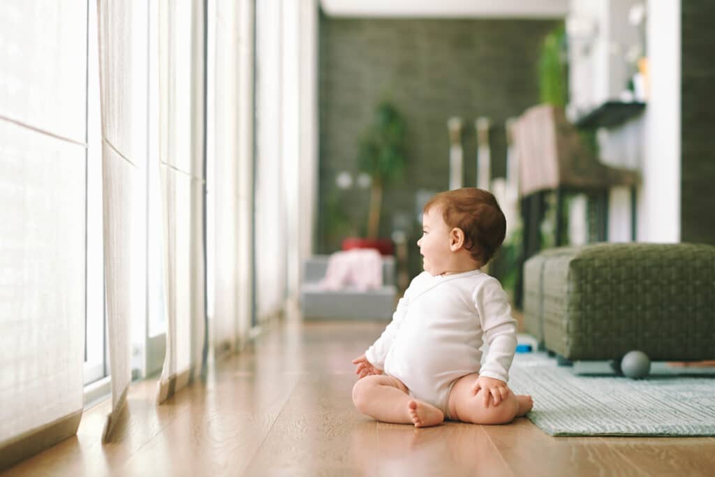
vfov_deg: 16.1
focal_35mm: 85
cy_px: 238
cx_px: 358
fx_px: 1688
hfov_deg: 23.9
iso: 320
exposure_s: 1/320
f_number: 2.5
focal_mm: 85
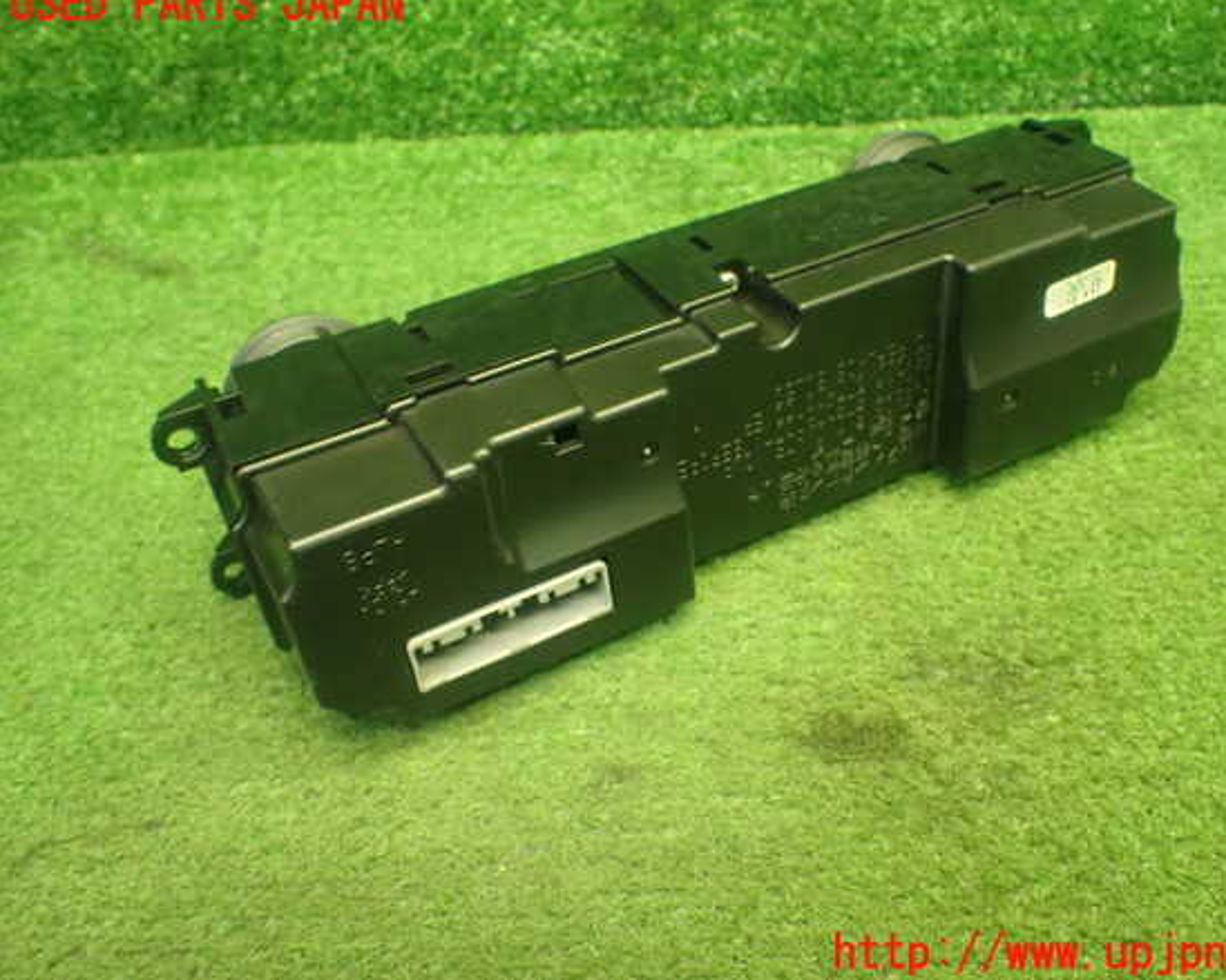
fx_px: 1161
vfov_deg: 45.8
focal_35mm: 32
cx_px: 668
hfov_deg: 55.6
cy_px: 480
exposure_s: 1/80
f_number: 2.3
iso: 800
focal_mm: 5.4
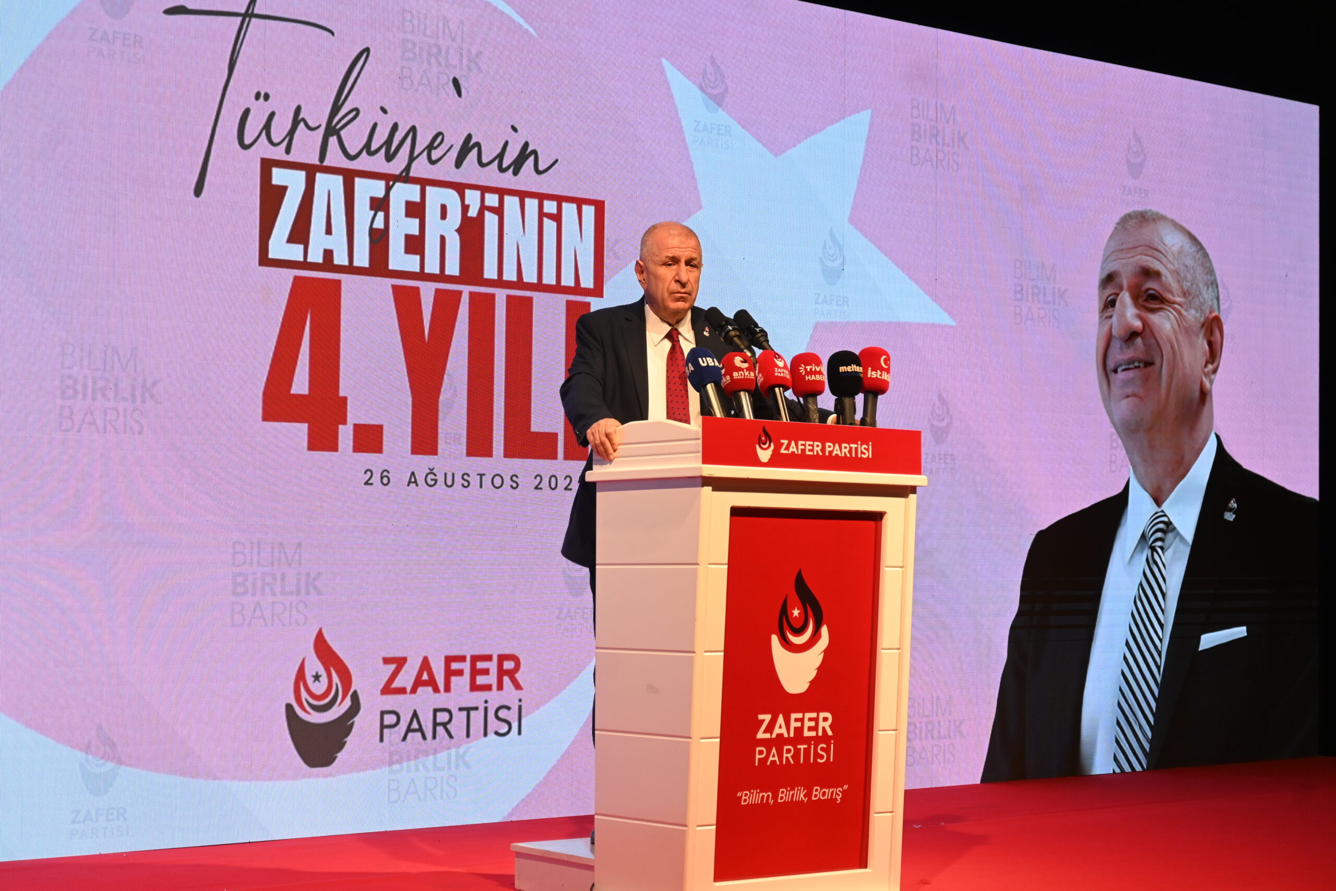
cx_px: 668
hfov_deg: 32.6
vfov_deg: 22.1
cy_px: 446
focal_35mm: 62
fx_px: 2282
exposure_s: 1/125
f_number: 5.6
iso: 500
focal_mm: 41
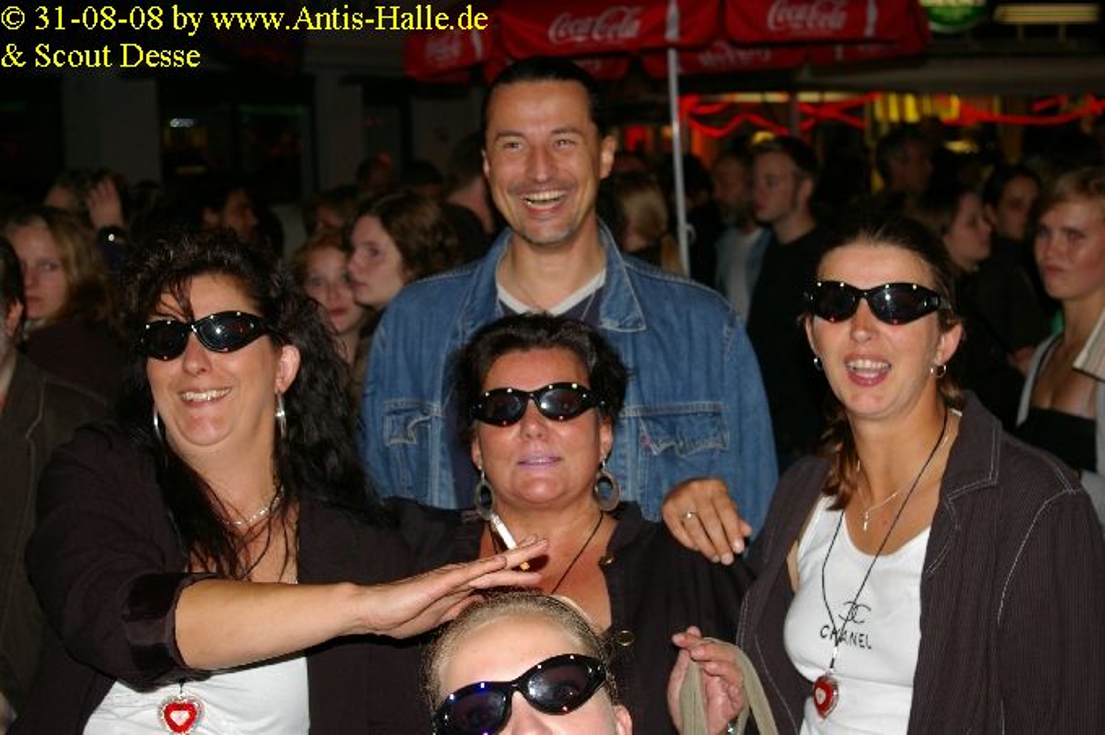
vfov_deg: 23.7
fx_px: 1748
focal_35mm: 57
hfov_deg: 35.1
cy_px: 368
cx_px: 552
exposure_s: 1/60
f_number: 4.5
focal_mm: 38
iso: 200
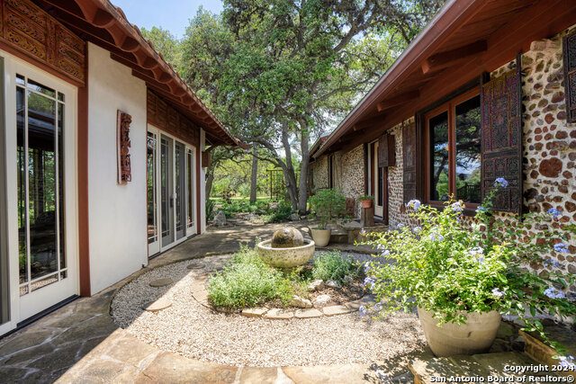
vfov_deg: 73.8
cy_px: 192
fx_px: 256
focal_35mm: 16
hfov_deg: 96.7
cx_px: 288
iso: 100
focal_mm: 16
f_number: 7.1
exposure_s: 1/20
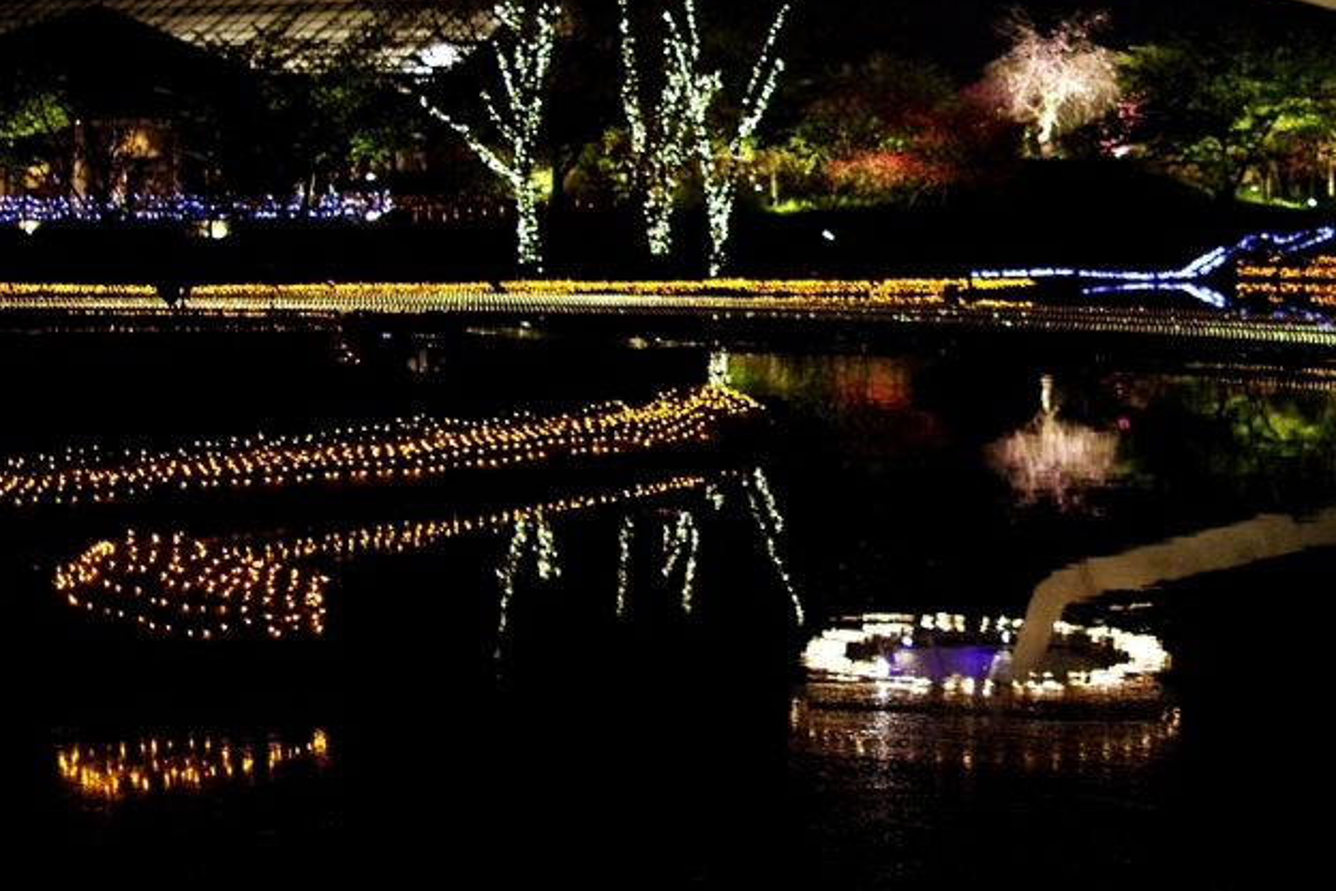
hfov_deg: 33.2
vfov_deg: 22.8
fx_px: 2189
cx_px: 1028
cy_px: 238
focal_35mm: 59
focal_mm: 24
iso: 3200
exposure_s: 1/90
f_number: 2
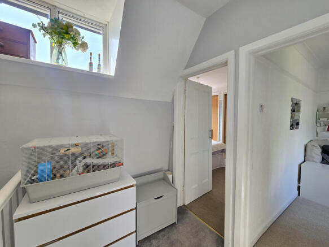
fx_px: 124
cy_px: 124
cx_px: 164
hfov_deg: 106.2
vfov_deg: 89.9
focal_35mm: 13
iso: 64
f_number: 2.2
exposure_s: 1/100
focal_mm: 2.2
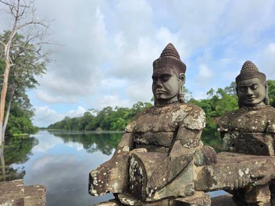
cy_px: 102
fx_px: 191
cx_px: 140
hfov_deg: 71.6
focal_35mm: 24
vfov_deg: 56.8
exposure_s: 1/619
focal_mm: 6.3
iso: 12
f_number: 1.7
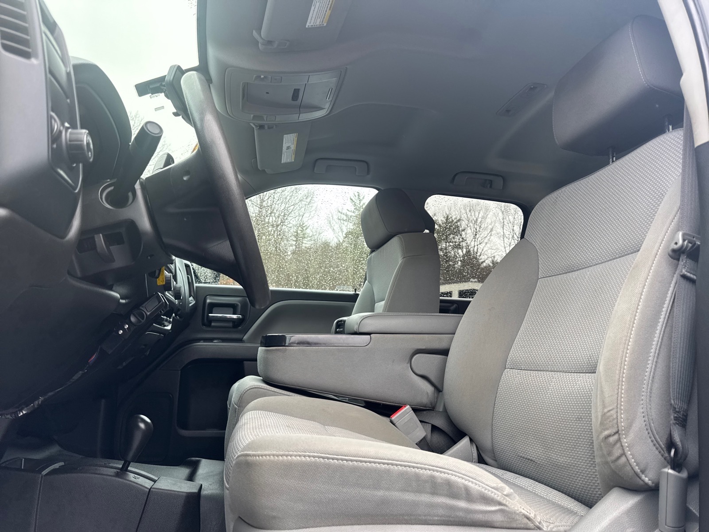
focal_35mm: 24
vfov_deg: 56.8
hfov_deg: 71.6
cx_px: 354
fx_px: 492
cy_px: 266
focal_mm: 6.76
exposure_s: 1/349
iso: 80
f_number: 1.78
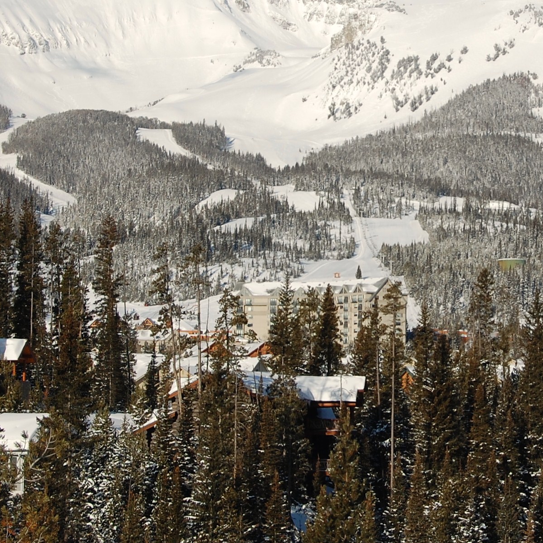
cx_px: 413
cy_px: 178
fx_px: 2272
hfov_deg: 13.6
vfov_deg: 13.6
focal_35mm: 128
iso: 200
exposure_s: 1/400
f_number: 11
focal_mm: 40
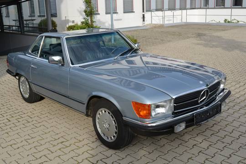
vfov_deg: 33.0
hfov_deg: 47.9
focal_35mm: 40
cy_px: 82
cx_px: 123
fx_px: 277
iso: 160
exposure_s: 1/250
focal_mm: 27
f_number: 8
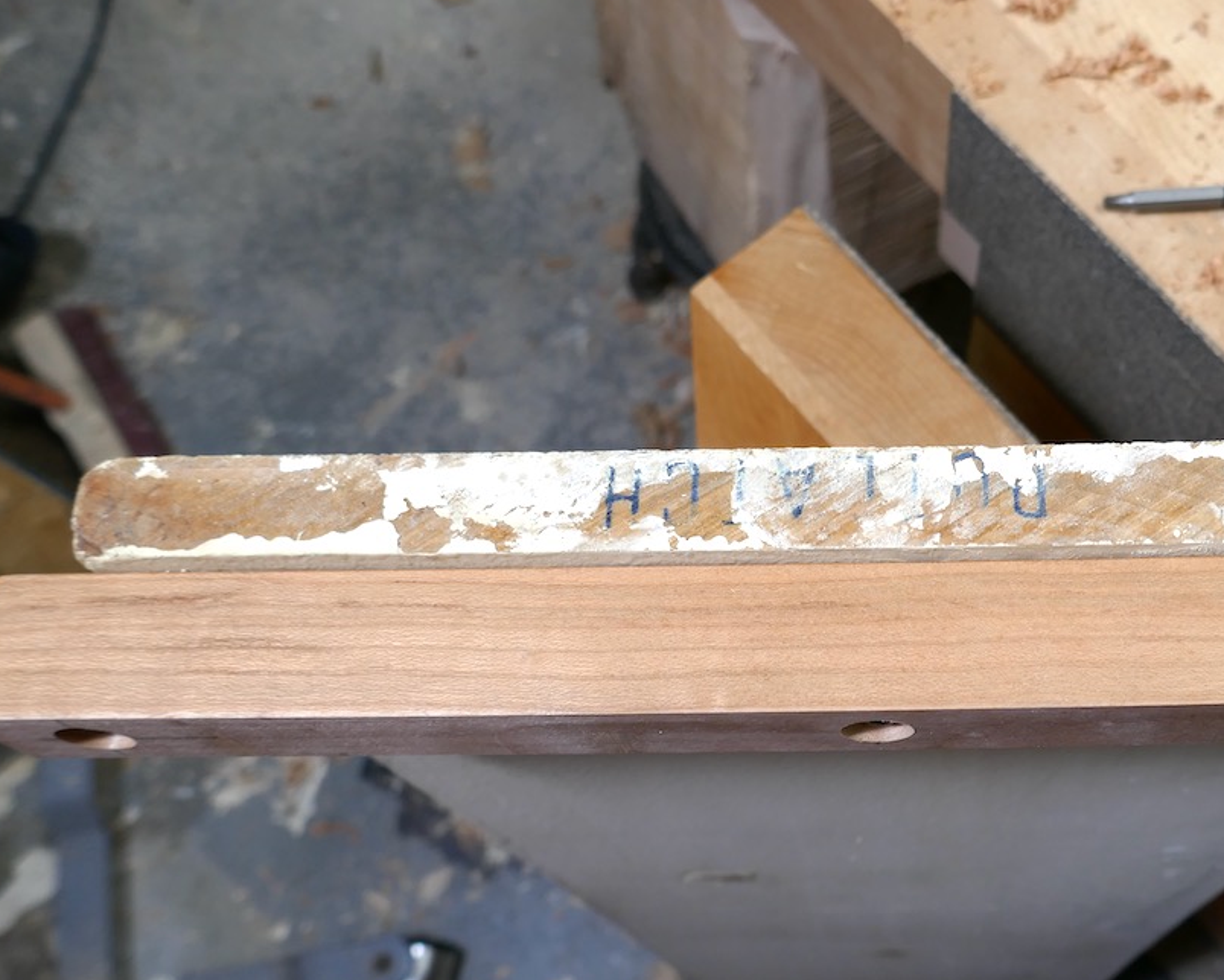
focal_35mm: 35
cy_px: 560
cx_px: 900
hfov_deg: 49.7
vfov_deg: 42.2
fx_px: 1269
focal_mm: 9.1
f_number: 3.5
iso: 250
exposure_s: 1/60
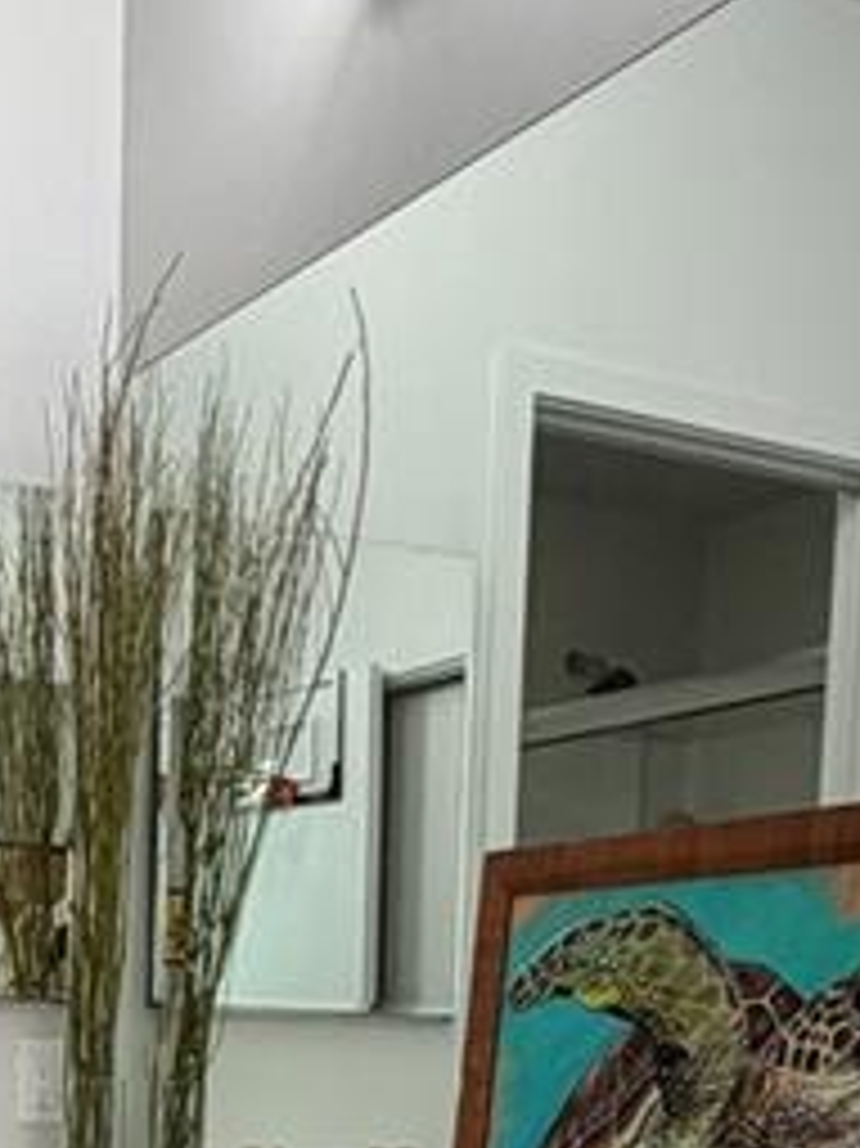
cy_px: 1369
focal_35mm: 66
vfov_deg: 26.3
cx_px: 234
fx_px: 2188
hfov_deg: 22.1
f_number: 2.2
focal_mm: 2.22
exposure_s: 1/120
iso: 250
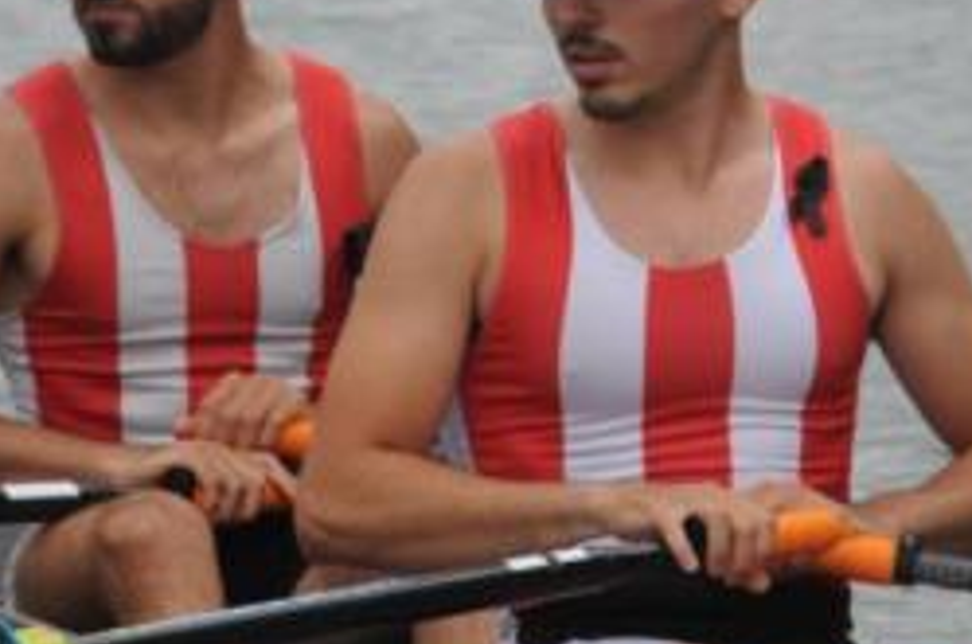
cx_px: 554
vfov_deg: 3.4
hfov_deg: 5.1
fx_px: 10968
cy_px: 152
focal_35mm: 407
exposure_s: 1/400
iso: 500
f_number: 10
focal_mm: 135
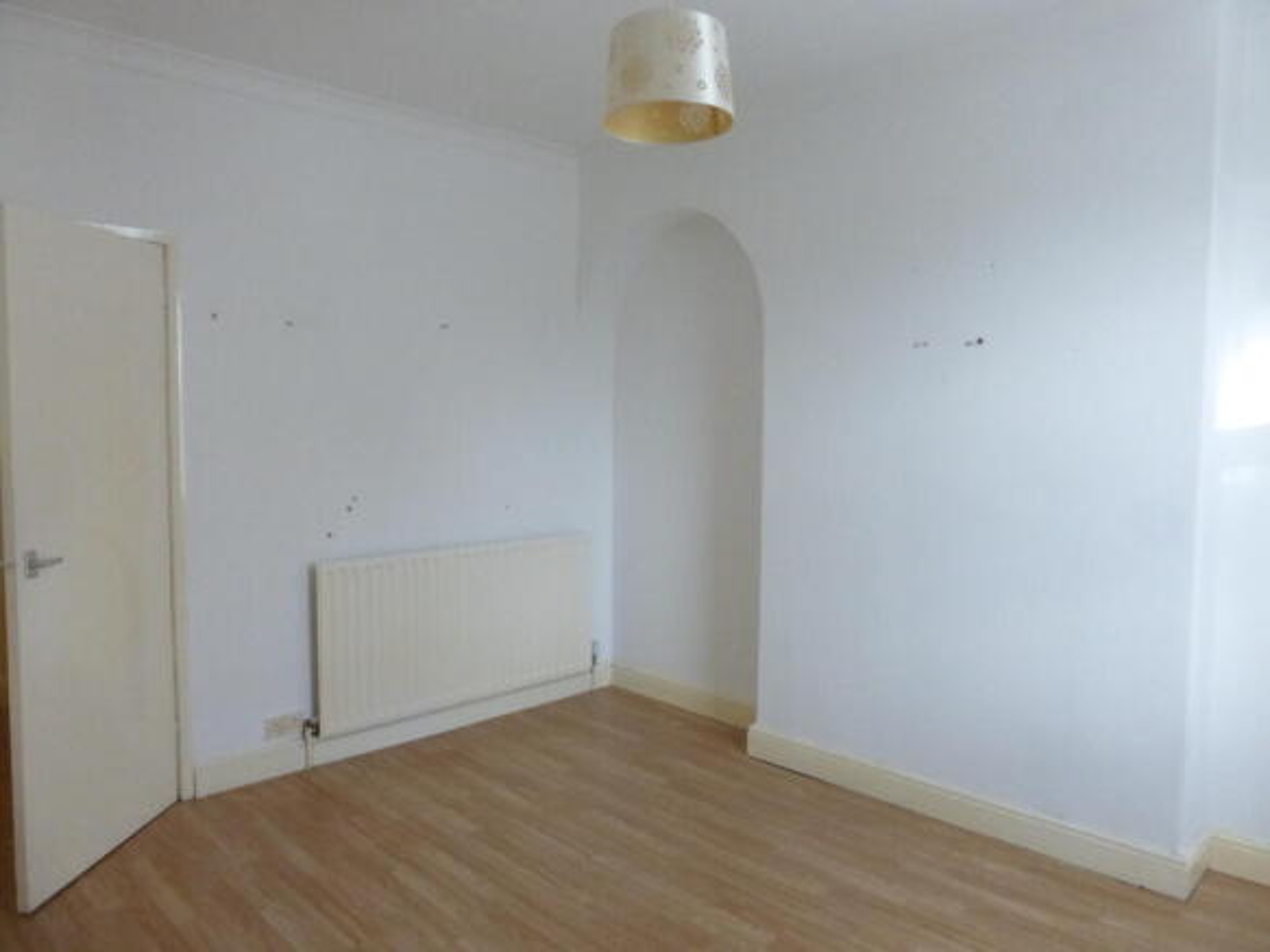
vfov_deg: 56.8
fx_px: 880
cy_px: 476
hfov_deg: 71.6
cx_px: 635
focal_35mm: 24
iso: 800
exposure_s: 1/160
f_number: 4
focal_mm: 4.3
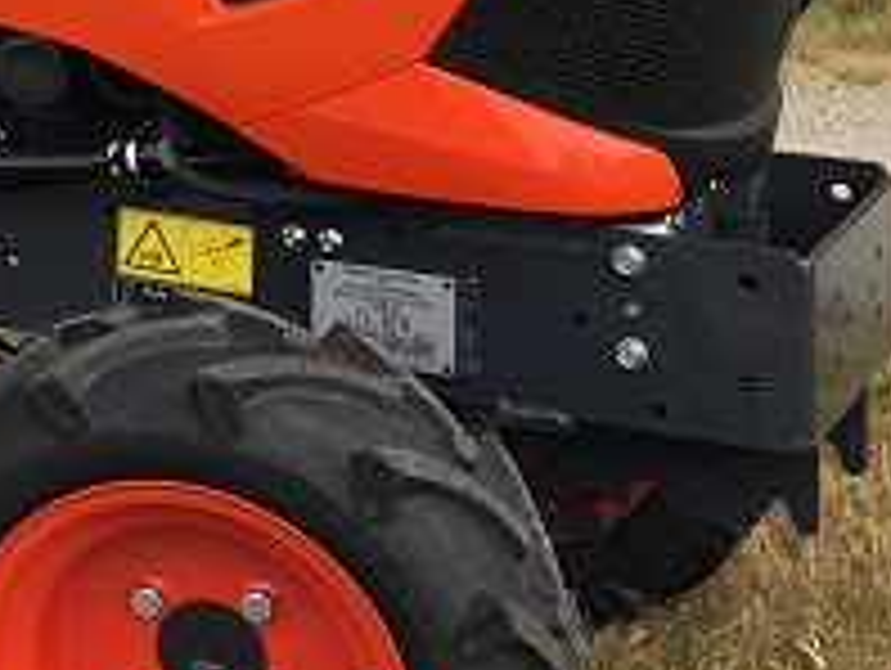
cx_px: -796
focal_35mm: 139
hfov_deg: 12.7
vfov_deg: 10.2
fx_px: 3582
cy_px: -472
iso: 25
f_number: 2.2
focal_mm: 4.15
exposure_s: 1/392
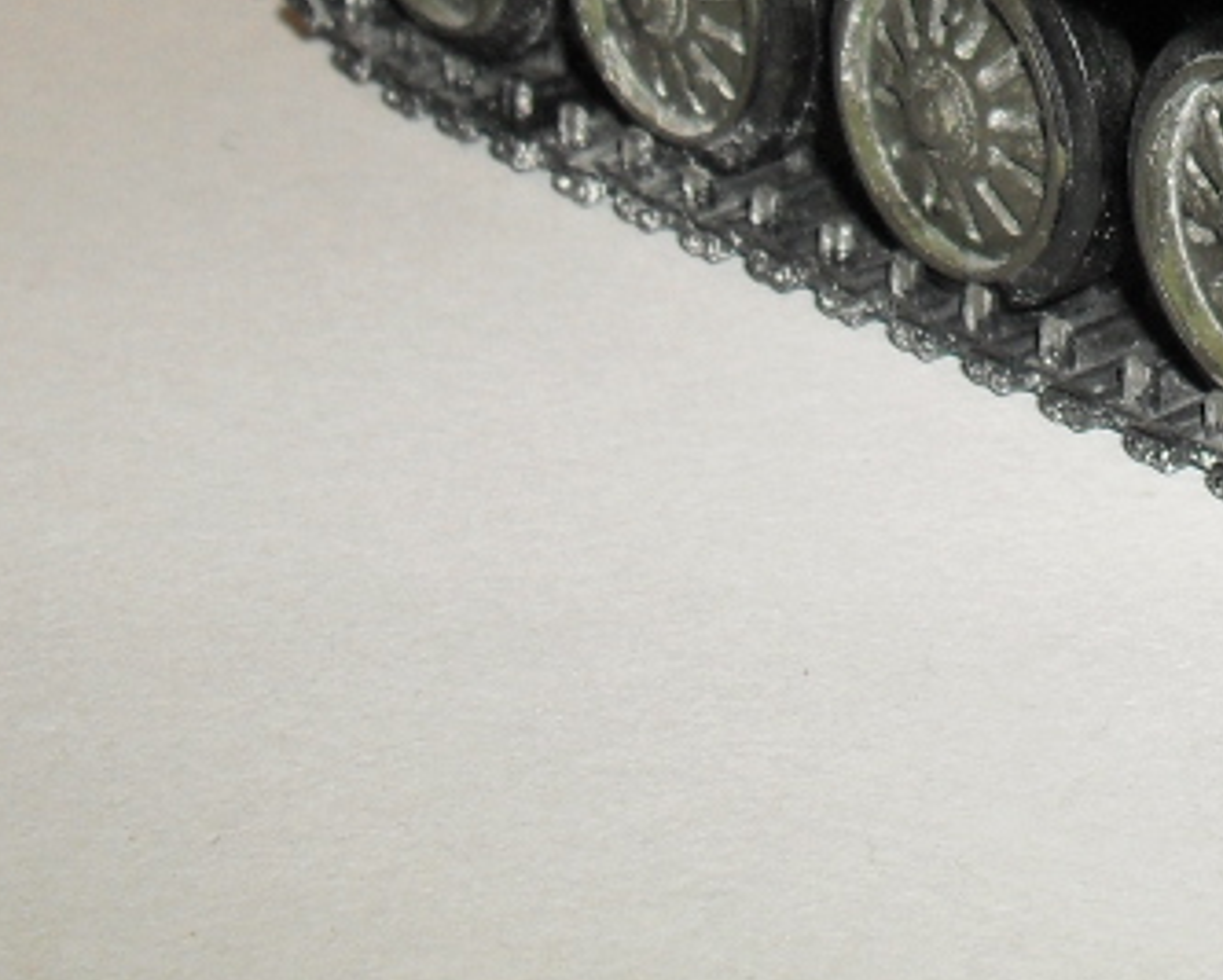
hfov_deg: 17.0
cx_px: 1653
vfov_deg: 13.9
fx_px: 3804
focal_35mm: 105
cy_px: -415
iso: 100
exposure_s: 1/45
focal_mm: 6.3
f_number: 8.4
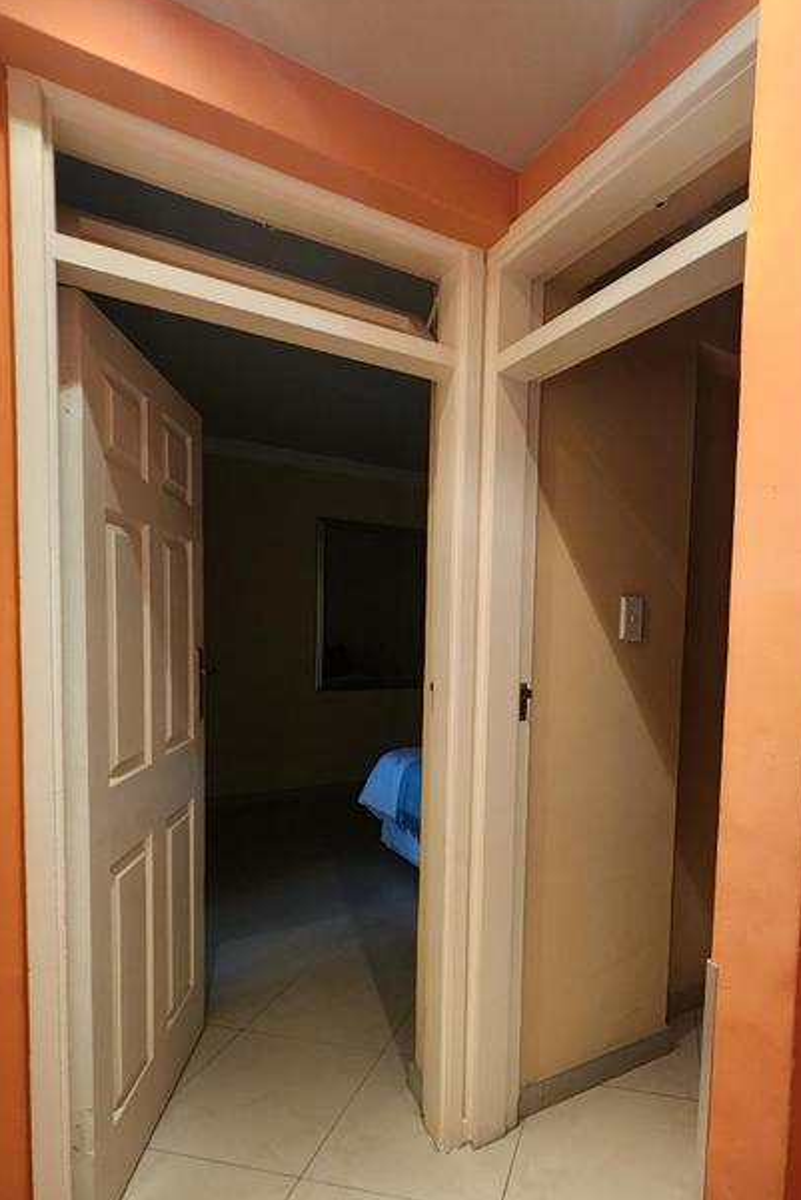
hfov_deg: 65.7
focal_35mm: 18
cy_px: 675
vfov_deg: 89.5
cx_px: 531
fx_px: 600
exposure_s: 1/50.3
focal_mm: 2.2
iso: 320
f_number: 2.2
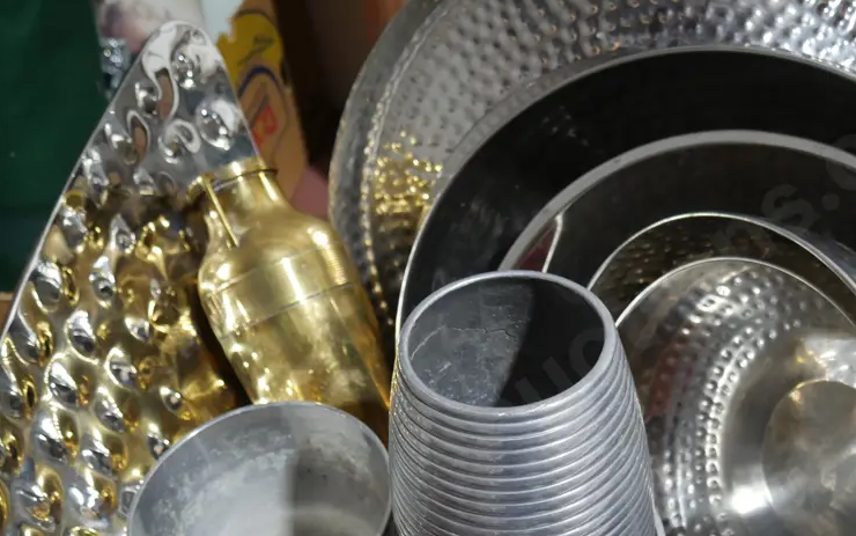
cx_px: 556
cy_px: 384
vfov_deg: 28.9
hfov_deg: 44.7
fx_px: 1027
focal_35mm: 44
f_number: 3.6
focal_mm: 15
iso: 640
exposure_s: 1/60
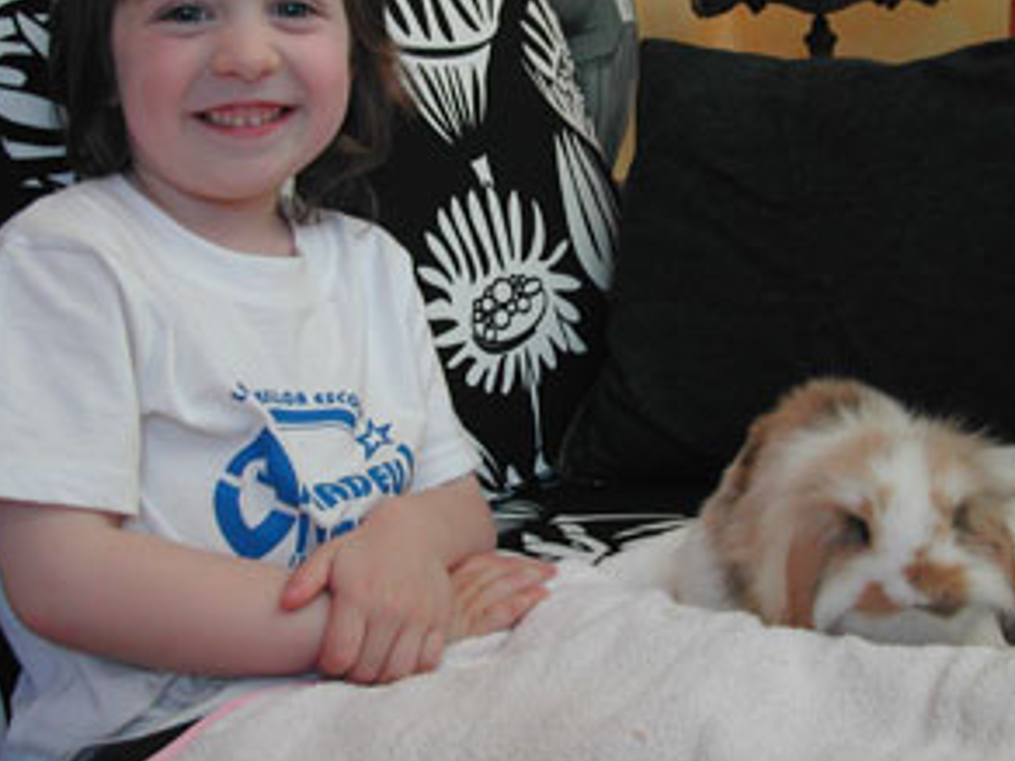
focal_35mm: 52
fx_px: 1525
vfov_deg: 27.9
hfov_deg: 36.8
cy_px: 268
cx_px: 539
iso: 100
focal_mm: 8
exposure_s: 1/22.2
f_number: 2.8
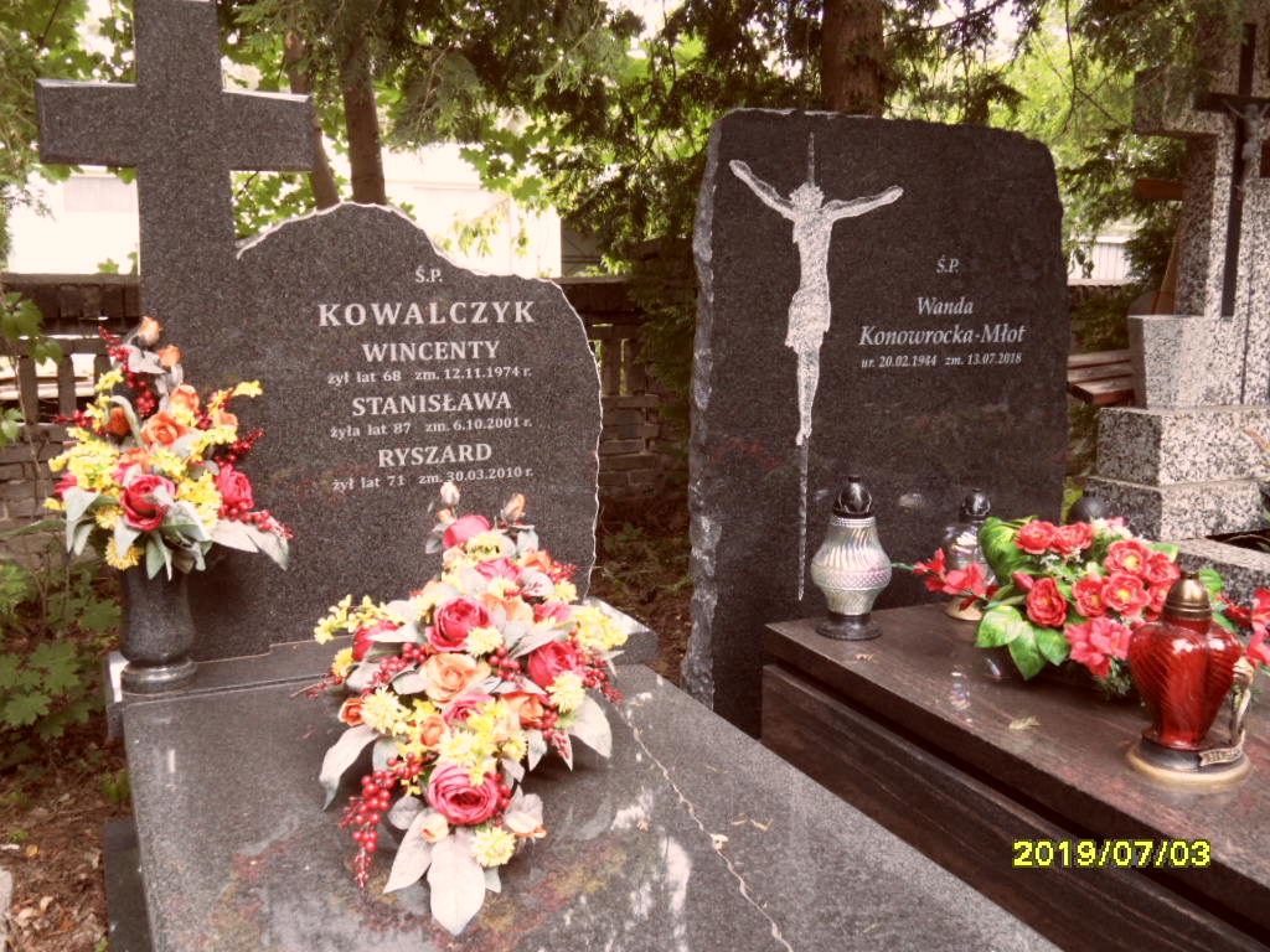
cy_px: 476
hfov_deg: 56.8
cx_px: 635
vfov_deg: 44.2
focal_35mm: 32
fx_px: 1174
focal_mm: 5.3
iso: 100
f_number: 3.4
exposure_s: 1/30
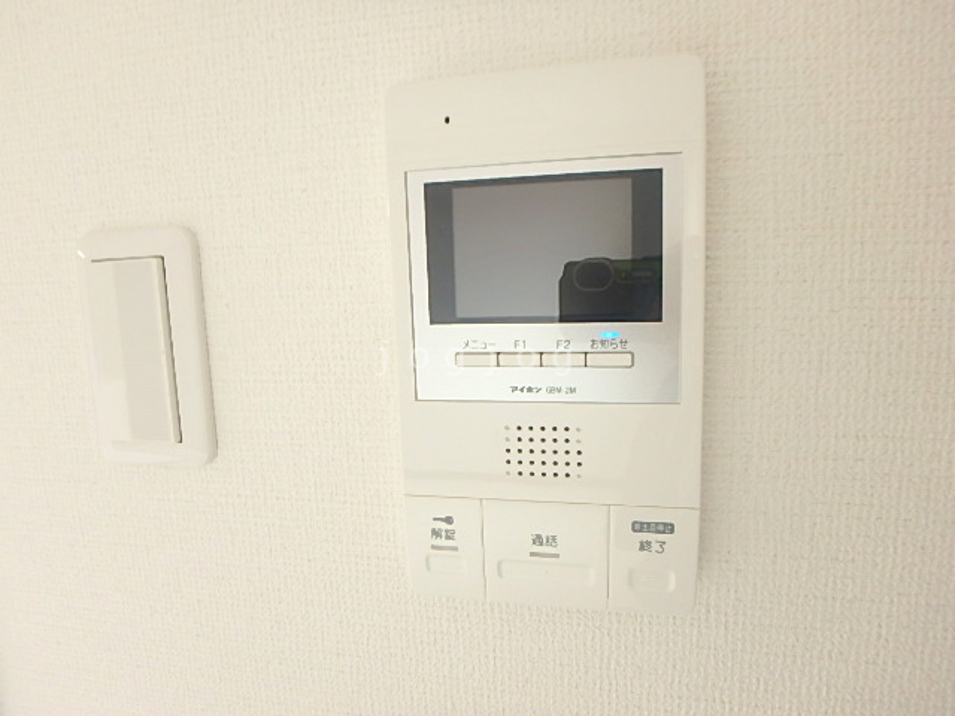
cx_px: 478
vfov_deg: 63.4
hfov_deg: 79.0
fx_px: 579
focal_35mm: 21
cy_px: 358
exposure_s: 1/40
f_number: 3.5
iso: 200
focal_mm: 3.7
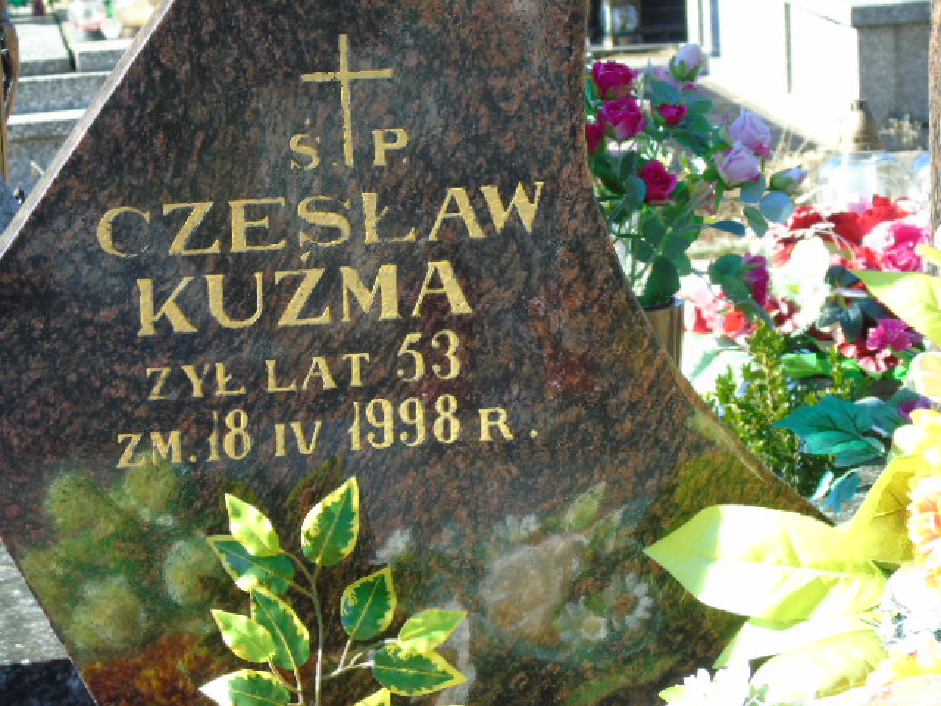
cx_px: 470
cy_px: 353
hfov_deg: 15.9
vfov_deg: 12.0
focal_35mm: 124
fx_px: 3371
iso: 80
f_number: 4.6
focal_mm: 22
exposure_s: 1/100
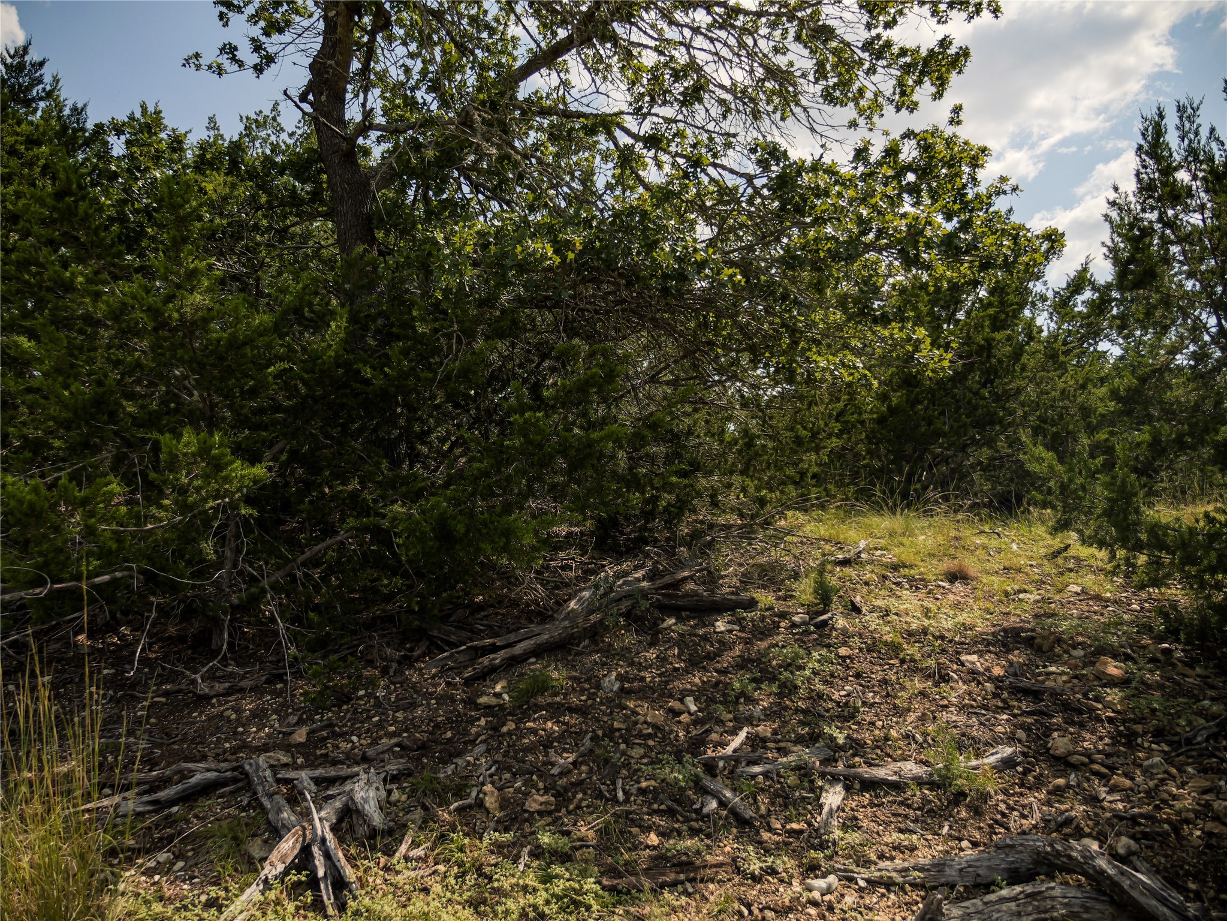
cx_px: 614
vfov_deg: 56.8
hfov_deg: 71.6
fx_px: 851
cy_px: 460
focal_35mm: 24
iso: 100
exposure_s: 1/2500
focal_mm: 12
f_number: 2.8
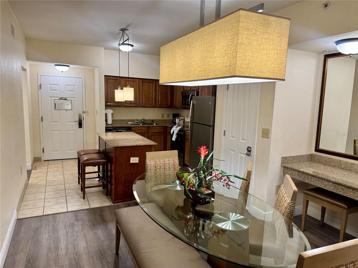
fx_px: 248
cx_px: 179
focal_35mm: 24
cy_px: 134
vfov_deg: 56.8
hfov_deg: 71.6
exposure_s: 1/120
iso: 200
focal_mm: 6.76
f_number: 1.78
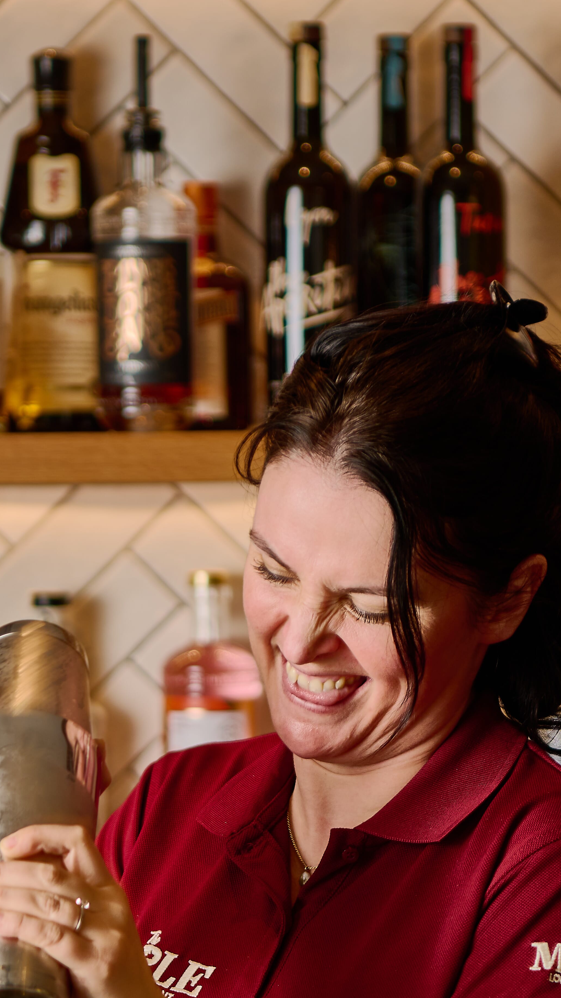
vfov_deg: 12.9
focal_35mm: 166
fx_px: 4391
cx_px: 270
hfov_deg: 7.3
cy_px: 668
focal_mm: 70
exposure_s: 1/160
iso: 100
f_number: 2.8
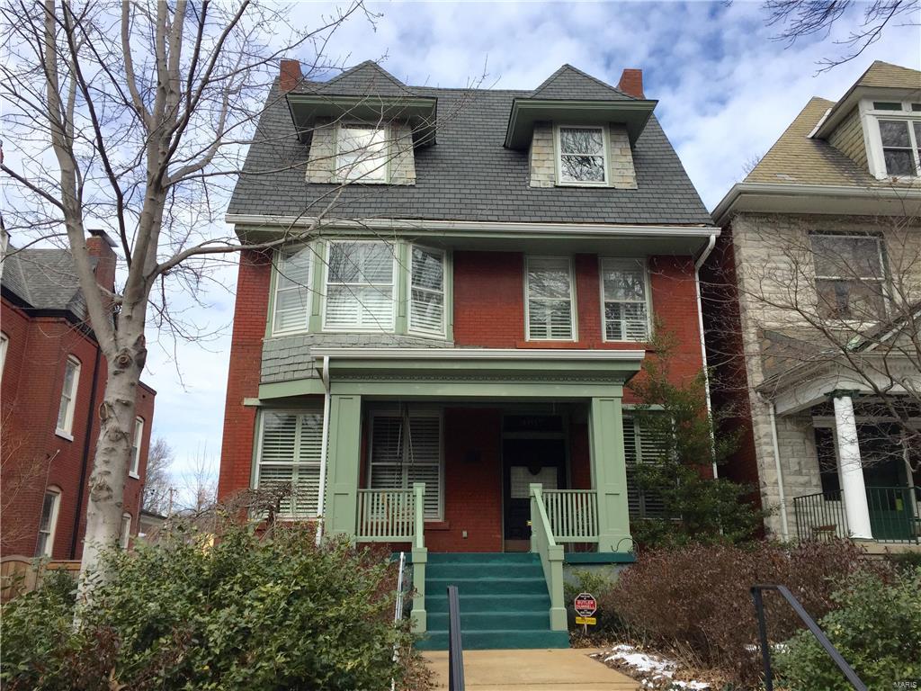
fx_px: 772
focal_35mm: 29
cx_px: 460
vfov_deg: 48.2
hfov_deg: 61.7
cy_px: 346
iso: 32
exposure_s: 1/1319
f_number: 2.2
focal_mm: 4.15
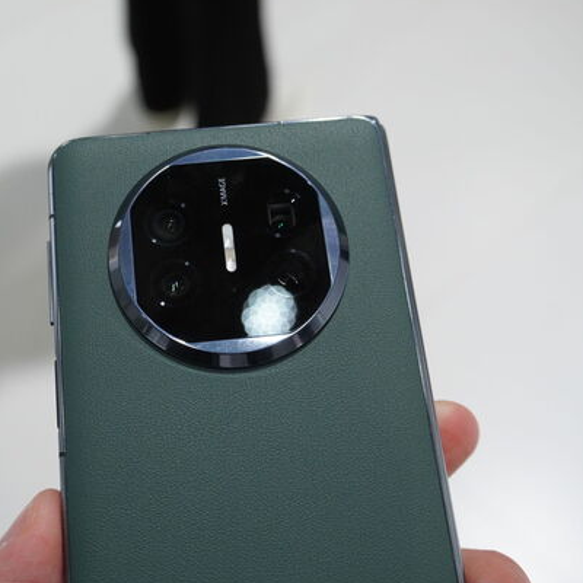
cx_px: 236
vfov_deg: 36.1
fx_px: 896
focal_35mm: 47
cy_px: 291
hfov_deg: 35.9
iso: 1000
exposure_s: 1/125
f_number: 5.6
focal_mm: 24
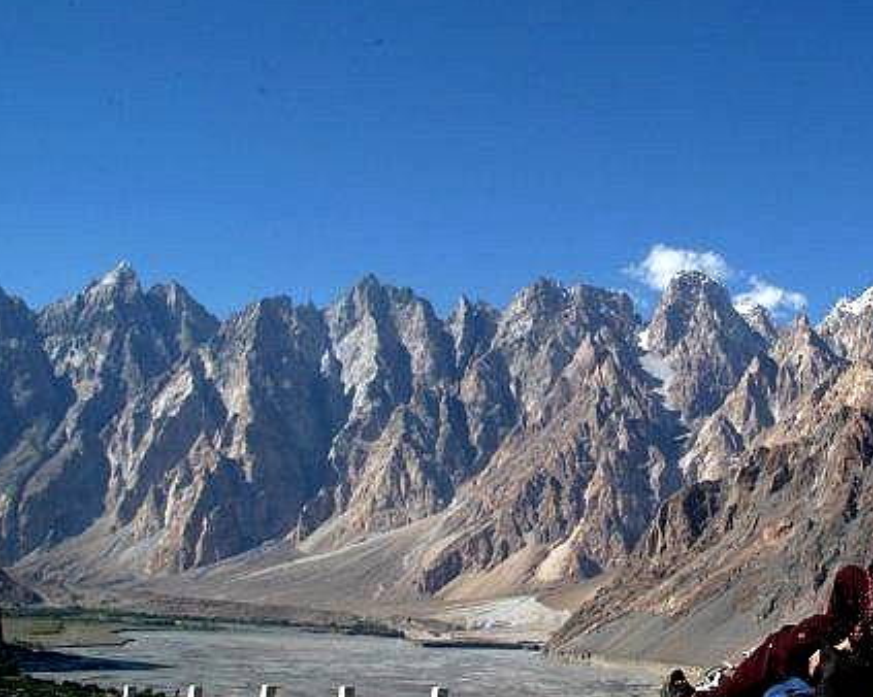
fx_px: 1240
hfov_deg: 36.7
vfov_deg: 31.4
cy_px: 409
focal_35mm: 48
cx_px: 759
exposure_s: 1/500
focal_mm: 18
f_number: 11
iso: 400
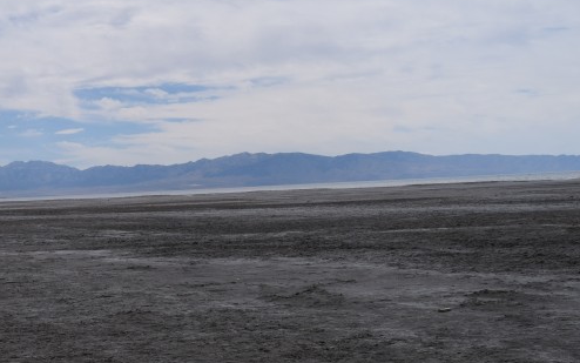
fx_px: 901
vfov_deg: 22.7
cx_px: -1
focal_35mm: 57
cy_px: 157
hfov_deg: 32.7
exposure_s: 1/500
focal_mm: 18
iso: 200
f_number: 11
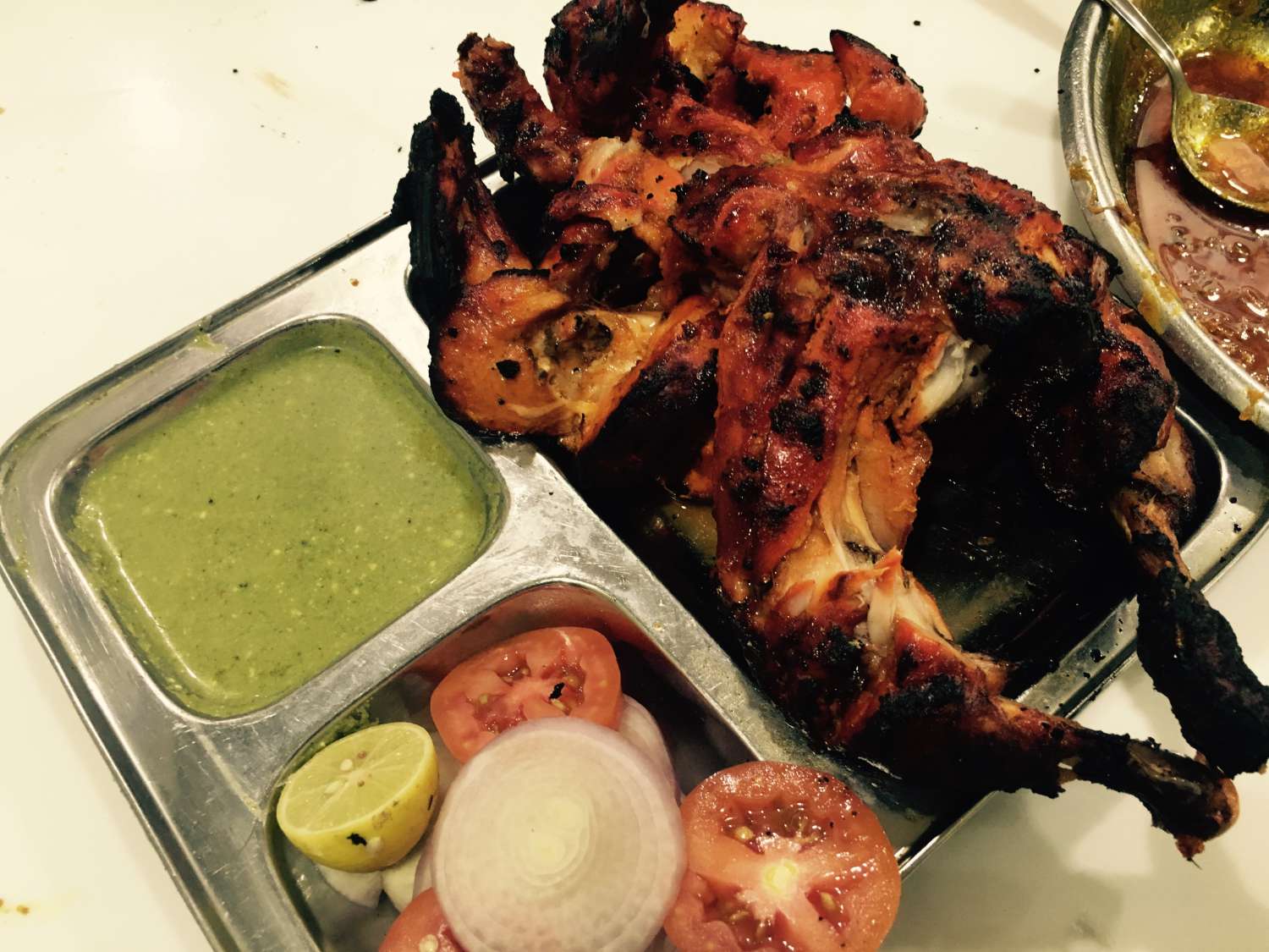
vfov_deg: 48.2
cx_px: 634
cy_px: 476
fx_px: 1063
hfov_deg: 61.7
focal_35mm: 29
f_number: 2.2
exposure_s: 1/33
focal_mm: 4.15
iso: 125
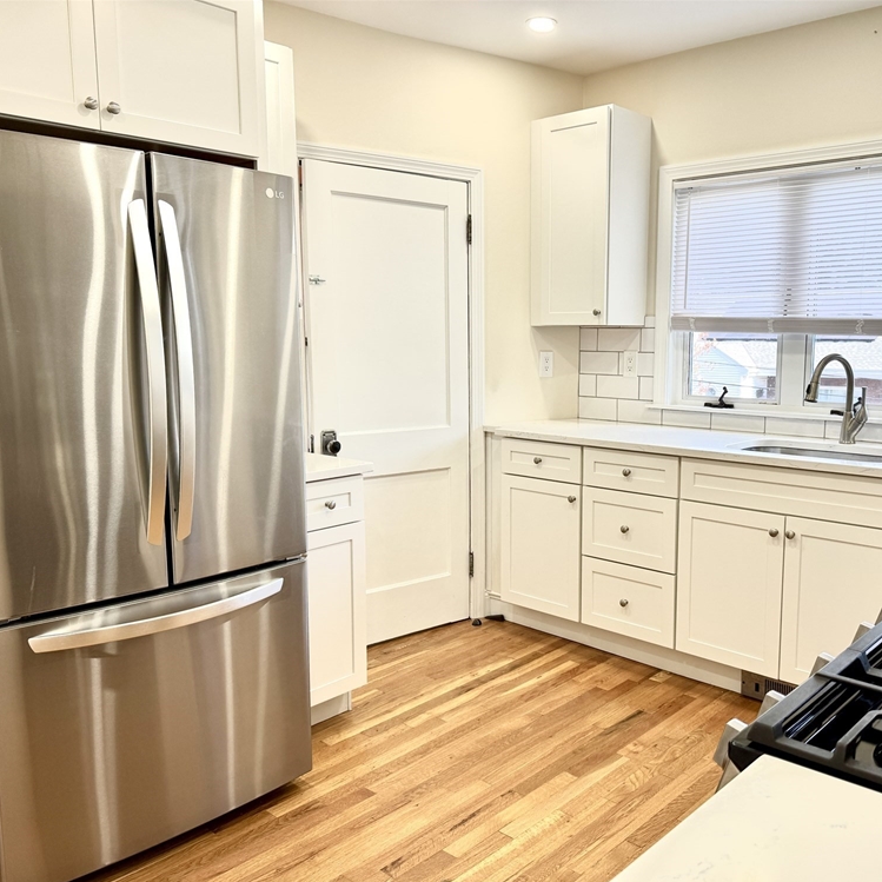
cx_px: 535
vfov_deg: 55.6
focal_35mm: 29
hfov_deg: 55.2
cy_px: 451
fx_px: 836
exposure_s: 1/120
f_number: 1.78
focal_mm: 6.76
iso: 80
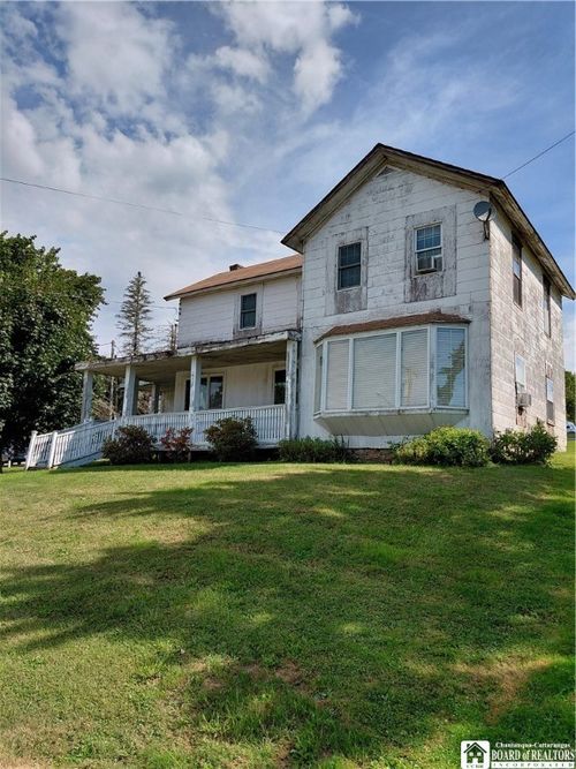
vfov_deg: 69.4
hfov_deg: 54.9
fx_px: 555
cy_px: 384
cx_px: 288
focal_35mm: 25
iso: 50
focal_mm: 4.69
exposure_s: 1/2492
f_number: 1.8
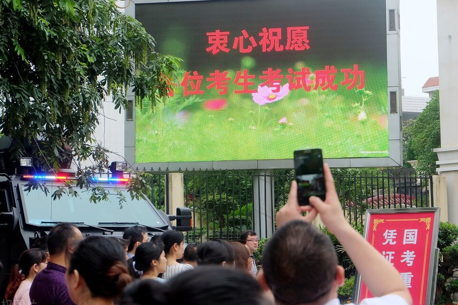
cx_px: 270
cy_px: 126
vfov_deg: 14.7
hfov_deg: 21.9
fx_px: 1182
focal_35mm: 93
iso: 400
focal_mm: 50
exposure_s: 1/140
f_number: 7.1
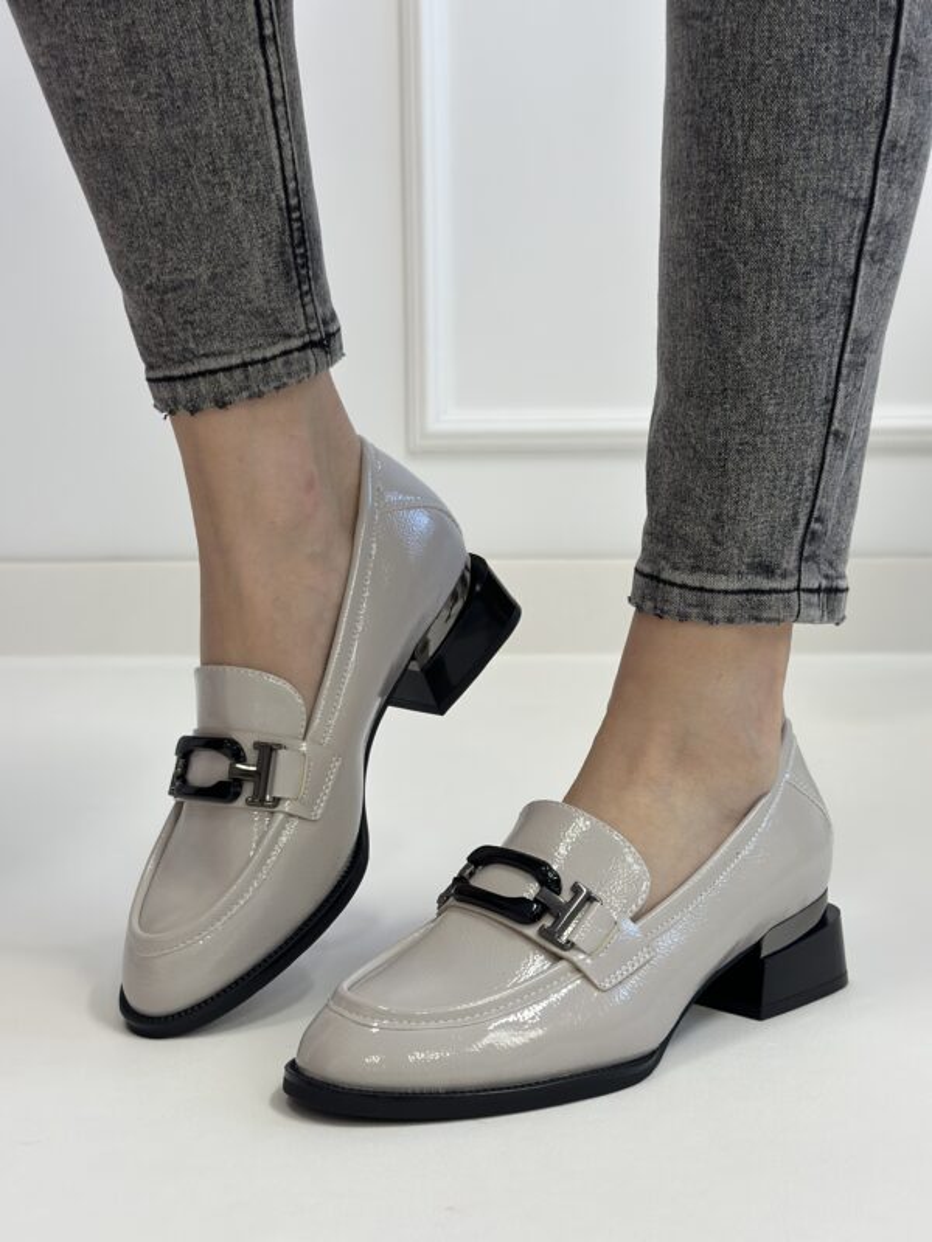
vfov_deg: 39.7
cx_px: 466
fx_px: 1723
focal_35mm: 48
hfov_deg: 30.3
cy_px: 621
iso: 100
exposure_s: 1/100
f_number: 1.78
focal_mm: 6.86
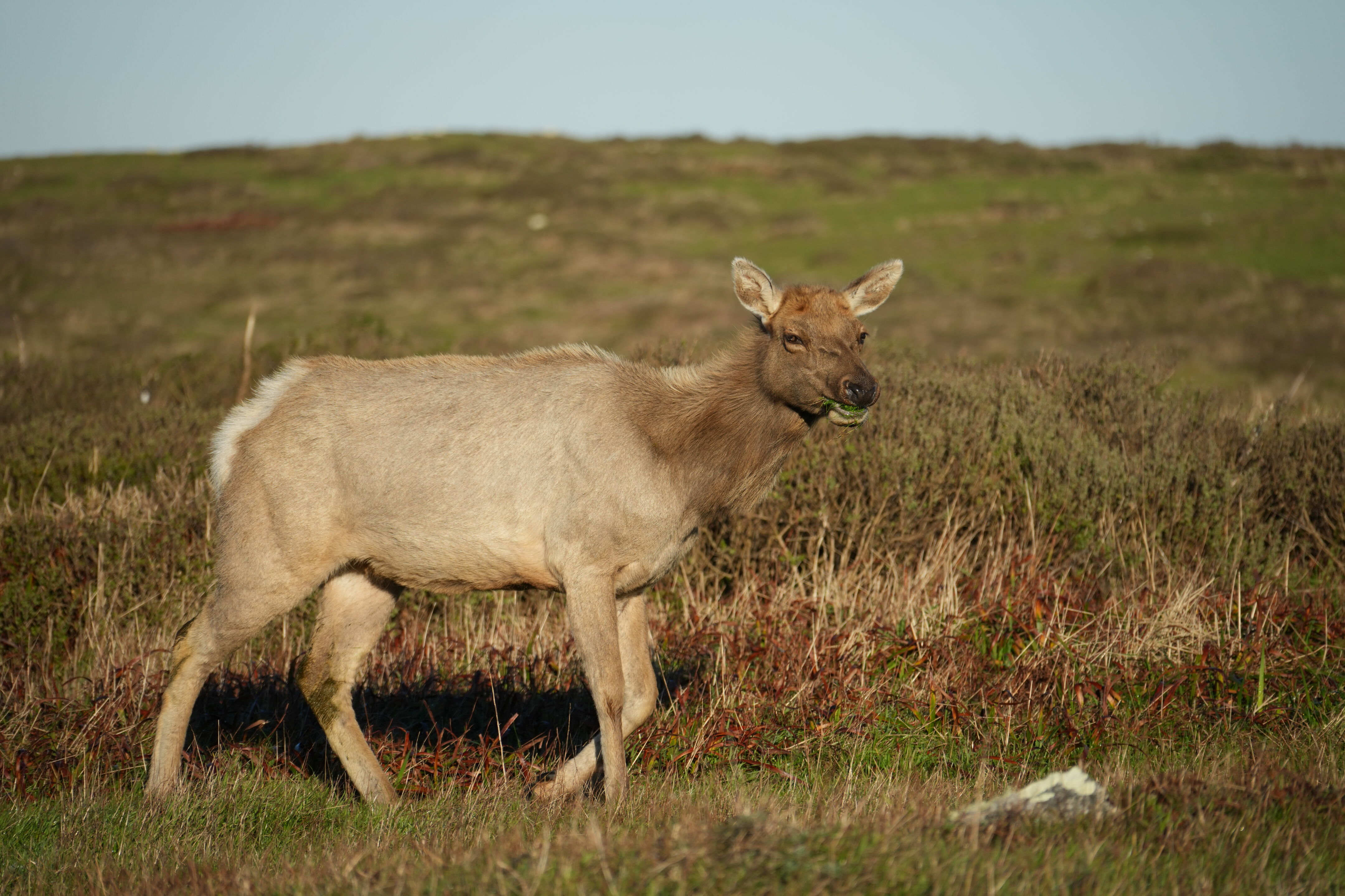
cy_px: 448
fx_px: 11207
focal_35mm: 300
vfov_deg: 4.6
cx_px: 672
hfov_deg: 6.9
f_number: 7.1
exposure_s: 1/1000
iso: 250
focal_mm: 300
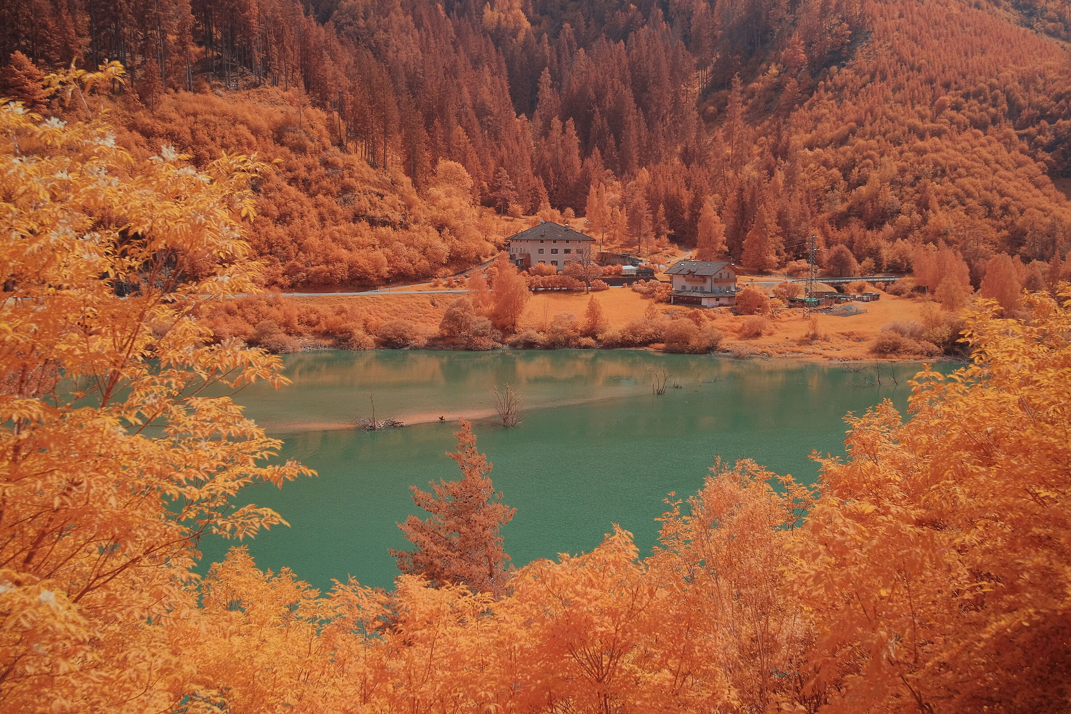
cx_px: 536
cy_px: 357
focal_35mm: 37
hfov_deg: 51.9
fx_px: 1101
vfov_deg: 35.9
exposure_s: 1/800
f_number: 4.5
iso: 800
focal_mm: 24.9
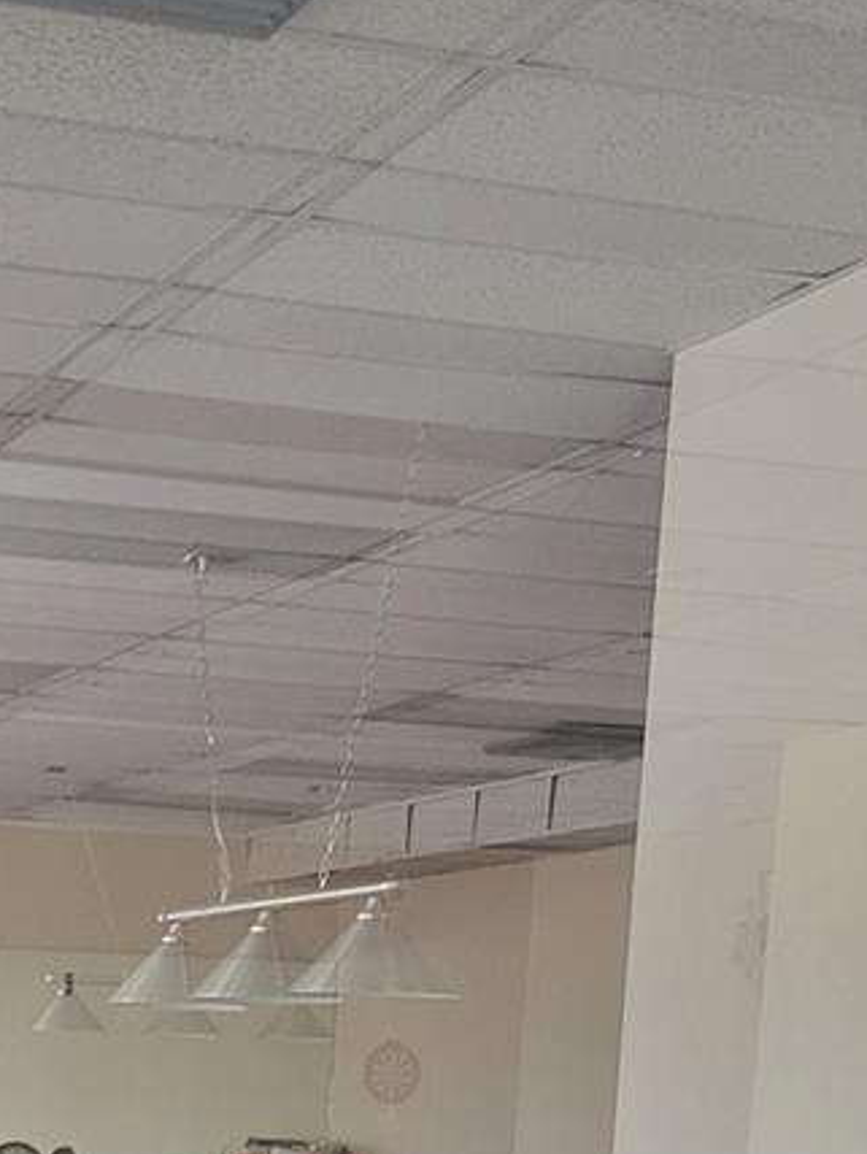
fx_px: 2434
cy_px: 1562
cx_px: -49
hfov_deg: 19.5
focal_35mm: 73
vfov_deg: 23.2
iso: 640
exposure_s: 1/24
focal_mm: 5.4
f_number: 1.8
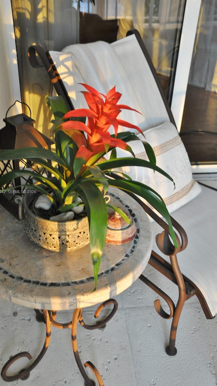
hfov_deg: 30.0
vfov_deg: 51.0
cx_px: 114
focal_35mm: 40
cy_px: 192
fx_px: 404
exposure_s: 1/40
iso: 800
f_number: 4
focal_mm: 25
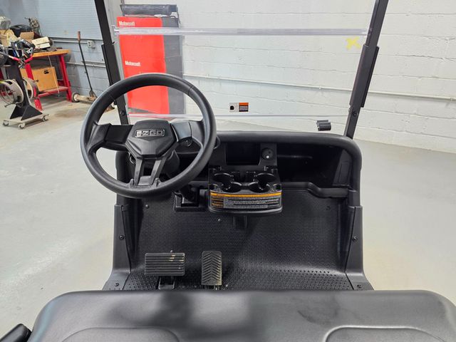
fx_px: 303
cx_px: 228
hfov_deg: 73.9
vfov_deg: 58.9
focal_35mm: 23
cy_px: 171
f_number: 1.7
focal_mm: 6.3
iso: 250
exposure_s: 1/120
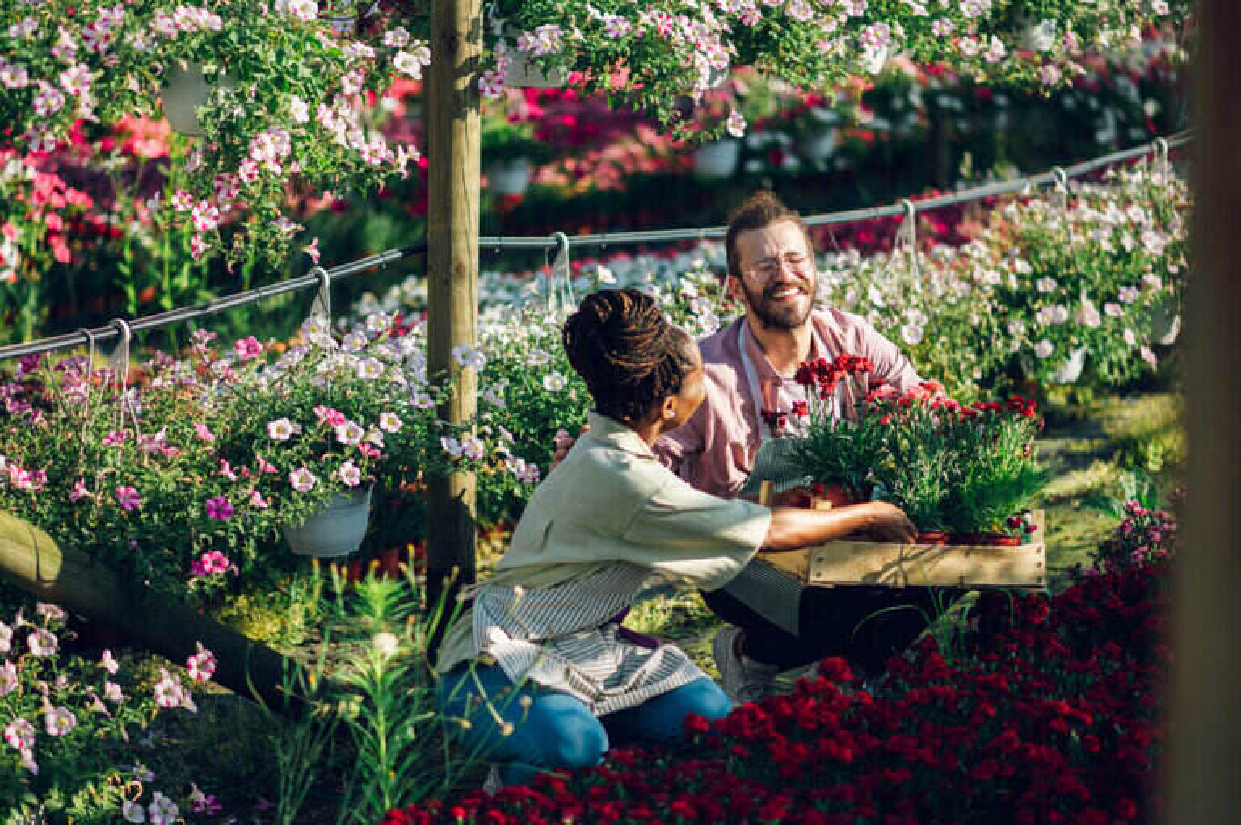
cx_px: 620
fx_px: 2928
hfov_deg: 23.9
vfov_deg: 16.1
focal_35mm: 85
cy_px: 412
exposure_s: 1/1600
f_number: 1.8
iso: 100
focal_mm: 85
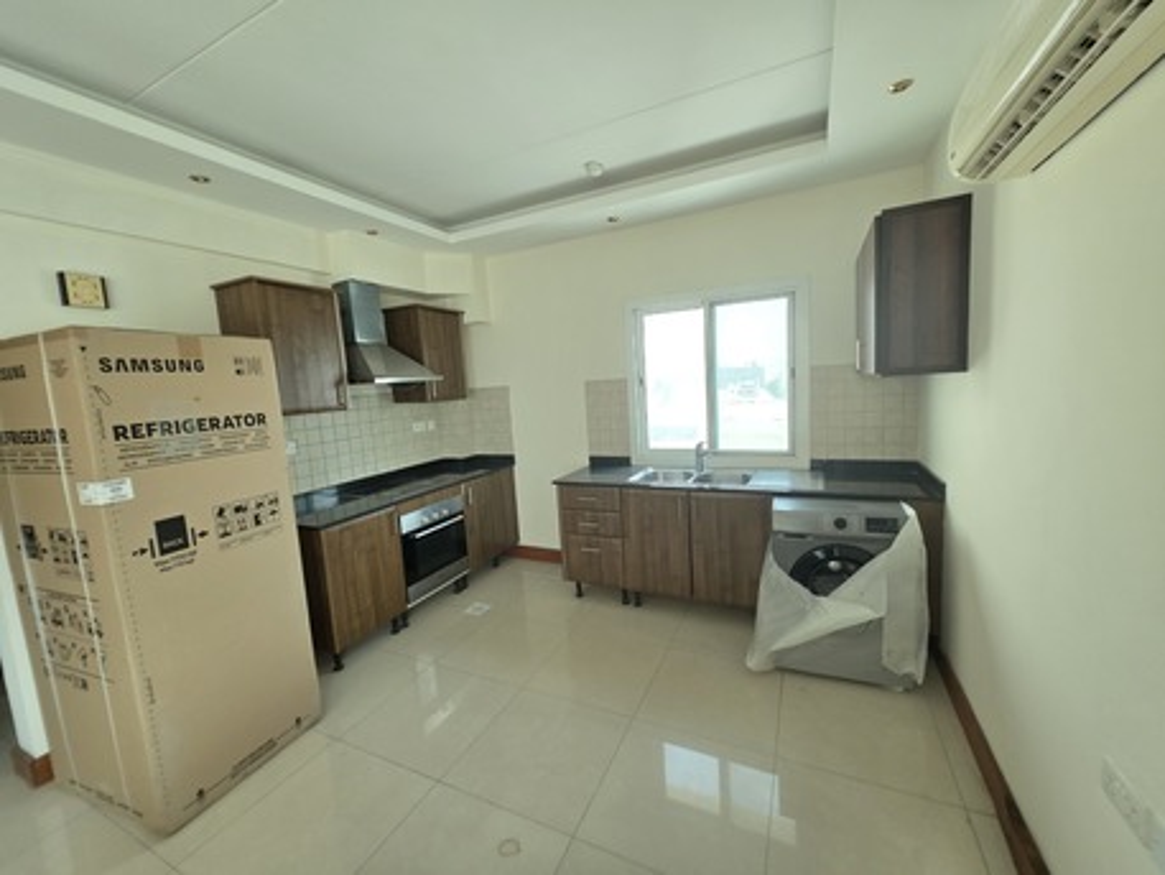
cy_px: 438
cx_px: 582
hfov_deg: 106.2
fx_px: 438
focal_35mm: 13
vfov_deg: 89.9
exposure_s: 1/120
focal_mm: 2.2
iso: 250
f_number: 1.9
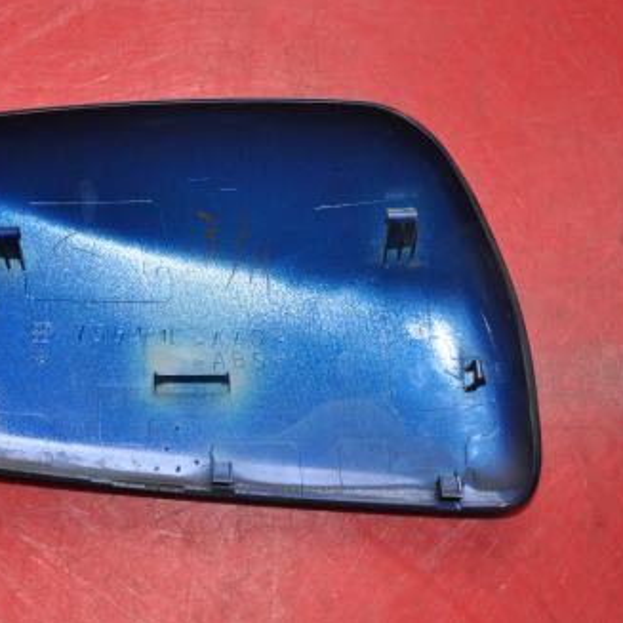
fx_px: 1507
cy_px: 311
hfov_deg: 23.2
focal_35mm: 74
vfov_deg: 23.4
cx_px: 179
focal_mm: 38
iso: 640
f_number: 4.5
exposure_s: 1/60
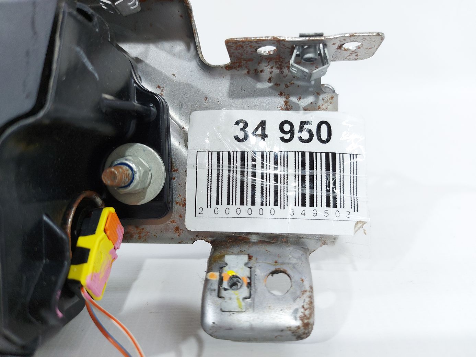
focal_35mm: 24
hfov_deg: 71.6
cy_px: 178
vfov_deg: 56.8
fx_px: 330
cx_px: 238
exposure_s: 1/50
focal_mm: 5.23
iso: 80
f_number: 1.8
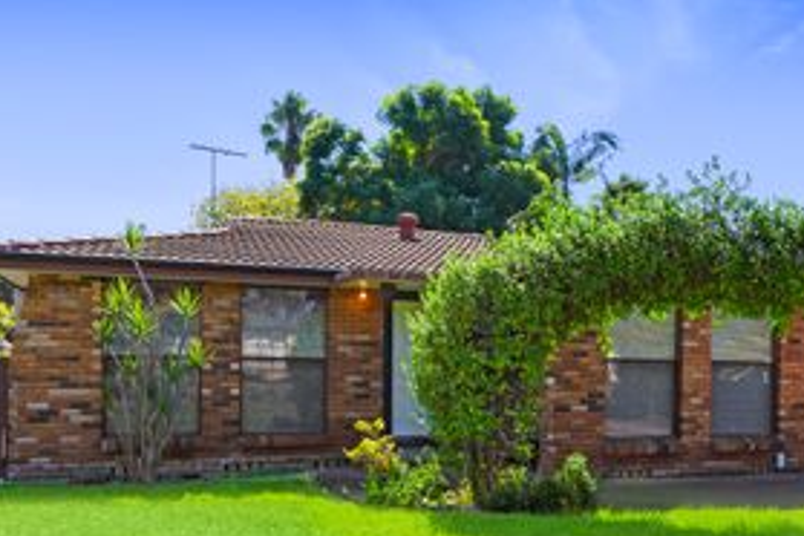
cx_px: 467
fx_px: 715
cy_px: 402
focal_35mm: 32
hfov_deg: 58.4
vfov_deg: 40.0
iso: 400
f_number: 11
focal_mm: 19
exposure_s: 1/100
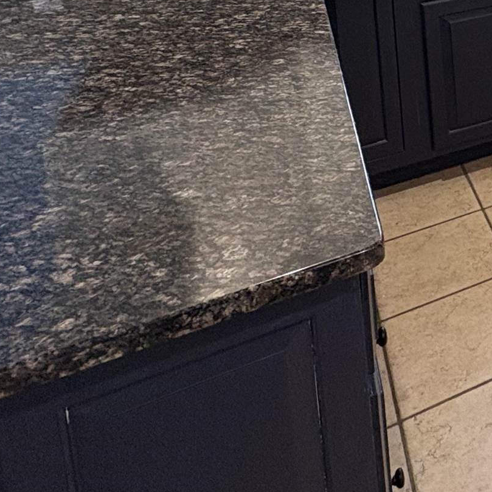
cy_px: -154
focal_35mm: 47
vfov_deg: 29.0
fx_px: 756
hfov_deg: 25.9
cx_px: 750
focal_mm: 2.22
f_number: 2.2
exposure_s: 1/60
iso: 320
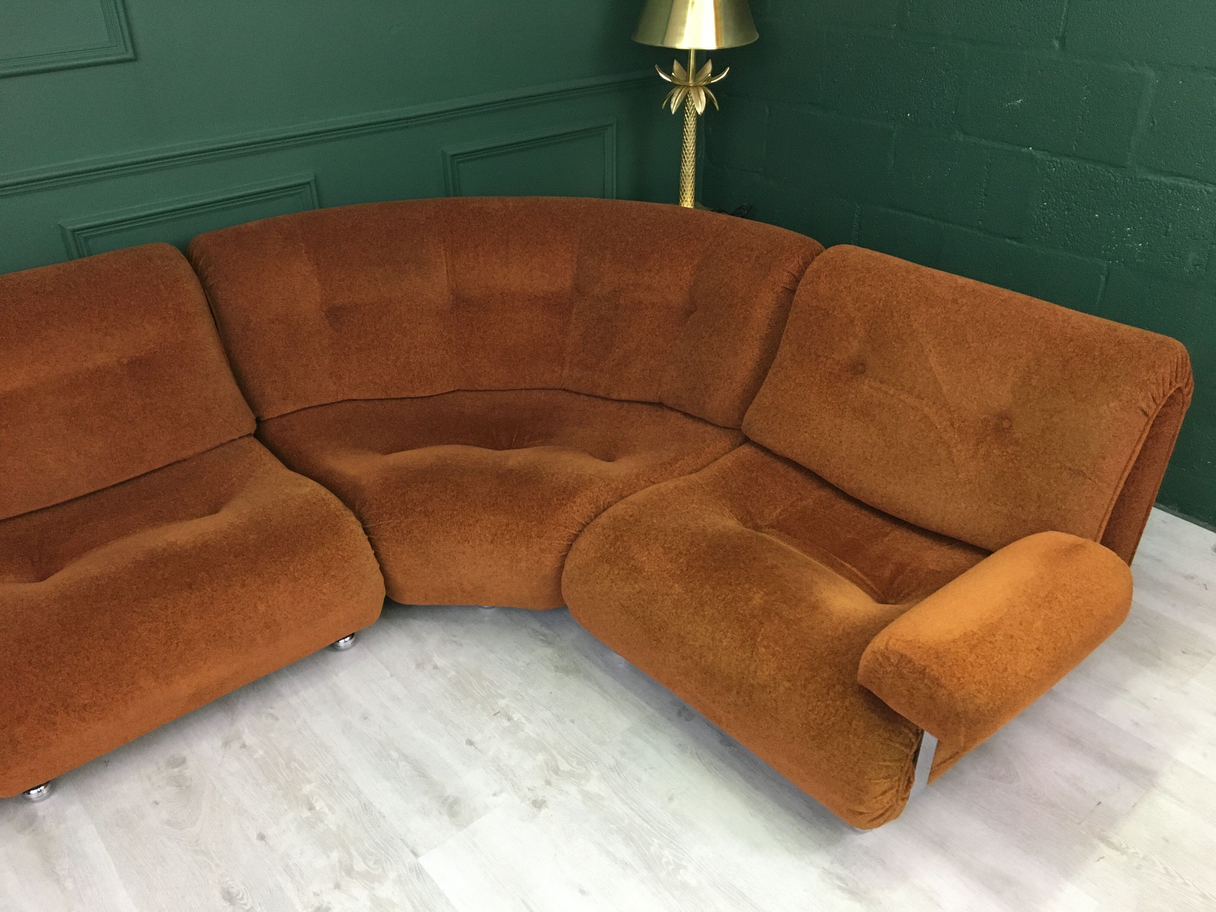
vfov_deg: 48.2
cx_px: 608
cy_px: 456
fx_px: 1019
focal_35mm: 29
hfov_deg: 61.7
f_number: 2.2
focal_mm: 4.15
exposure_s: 1/33
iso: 200
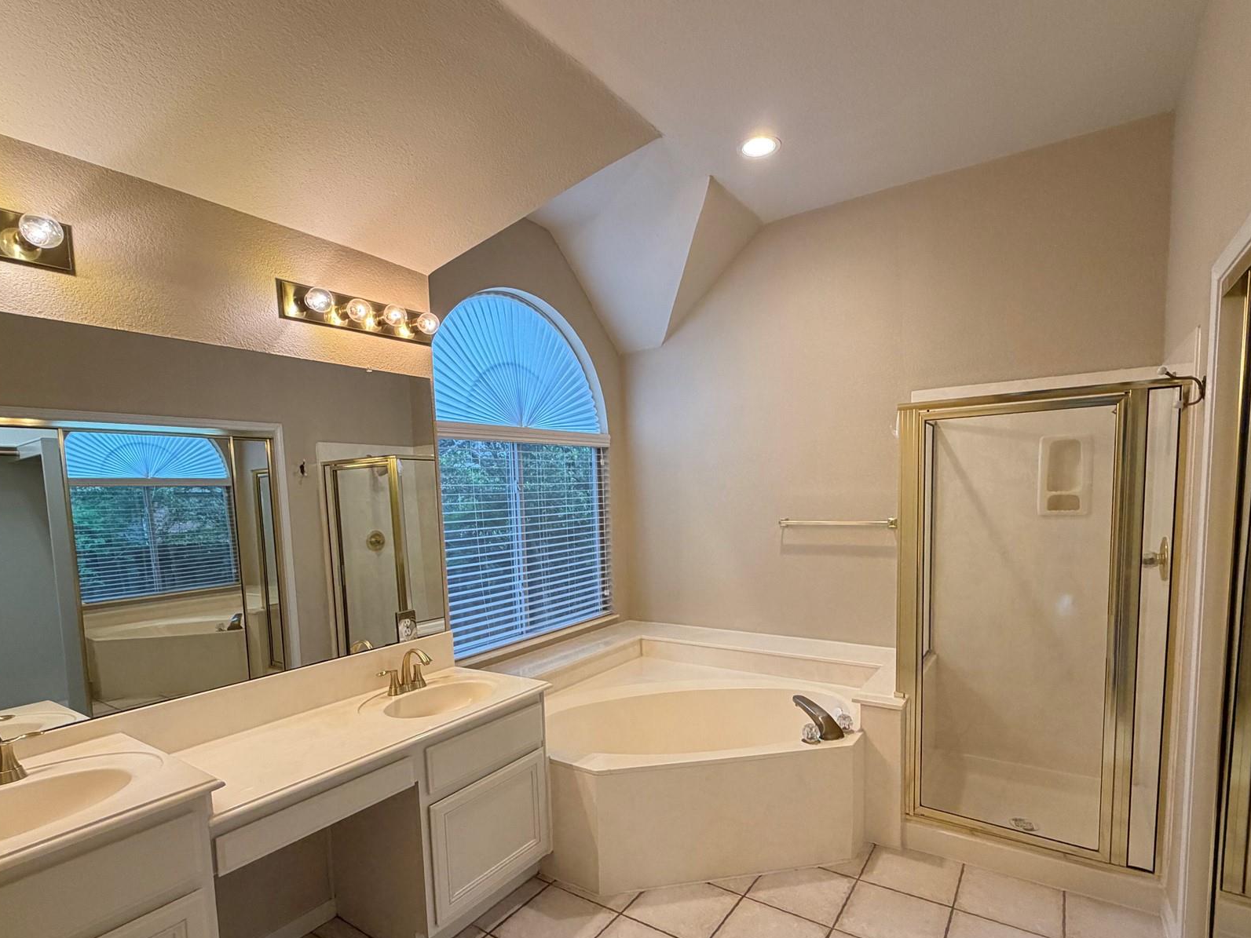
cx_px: 630
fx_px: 651
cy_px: 553
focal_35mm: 18
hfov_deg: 87.7
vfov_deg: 71.0
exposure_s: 1/60
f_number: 2.2
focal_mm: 2.22
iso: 320
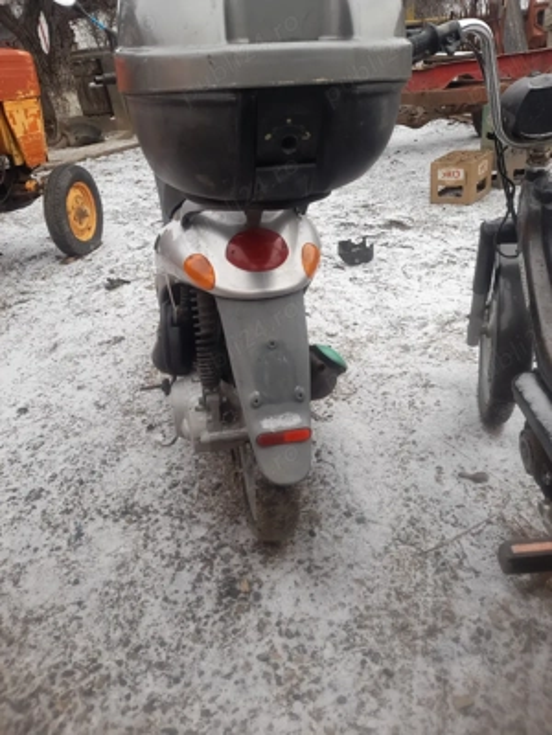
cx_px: 276
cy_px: 368
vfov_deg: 69.4
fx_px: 532
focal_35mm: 25
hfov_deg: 54.9
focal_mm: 4.6
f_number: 2
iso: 20
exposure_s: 1/161
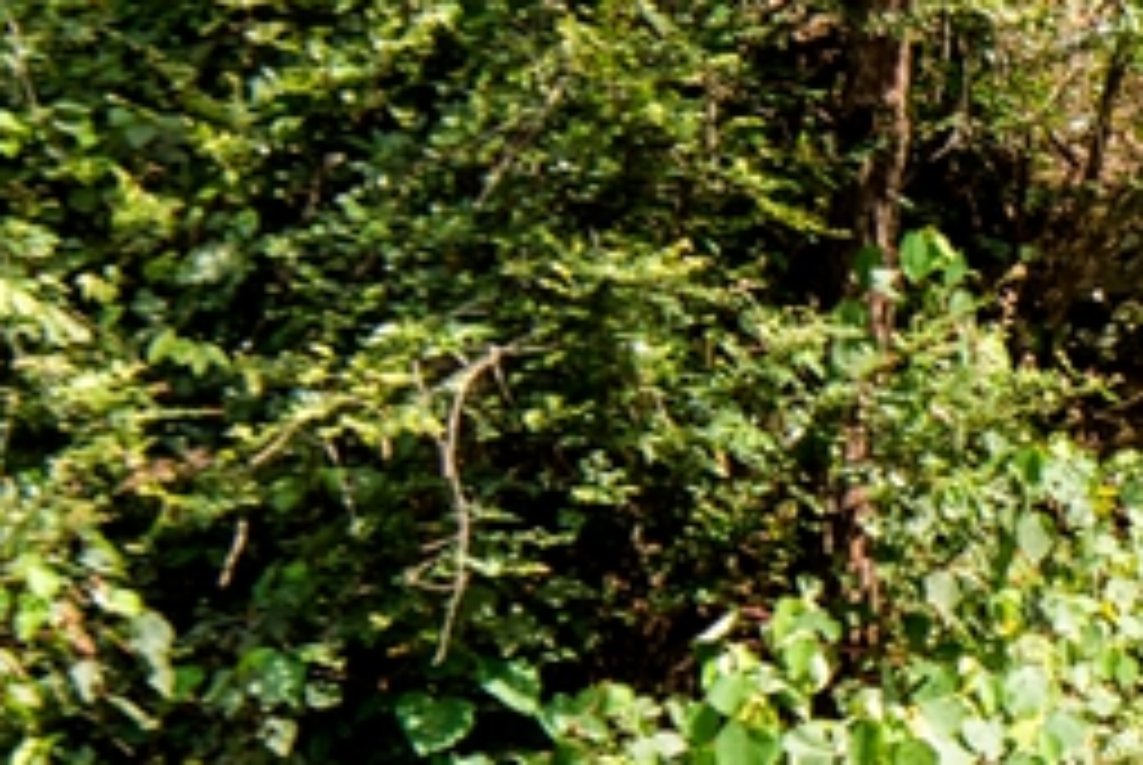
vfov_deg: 6.7
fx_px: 6484
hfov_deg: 9.7
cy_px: 731
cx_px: 1796
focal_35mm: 204
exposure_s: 1/100
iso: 125
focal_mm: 48
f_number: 9
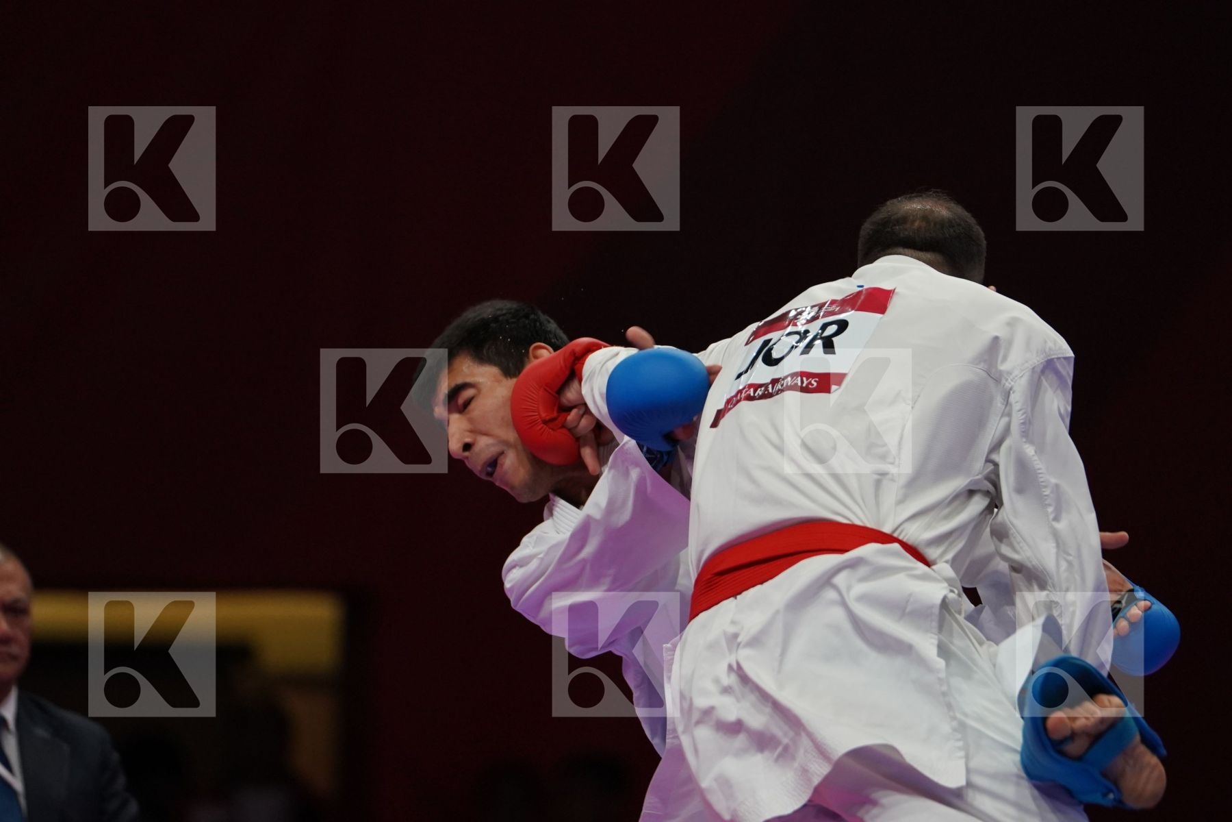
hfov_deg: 5.0
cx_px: 616
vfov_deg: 3.3
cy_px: 411
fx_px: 14201
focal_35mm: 415
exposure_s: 1/1000
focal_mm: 277
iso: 2000
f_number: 4
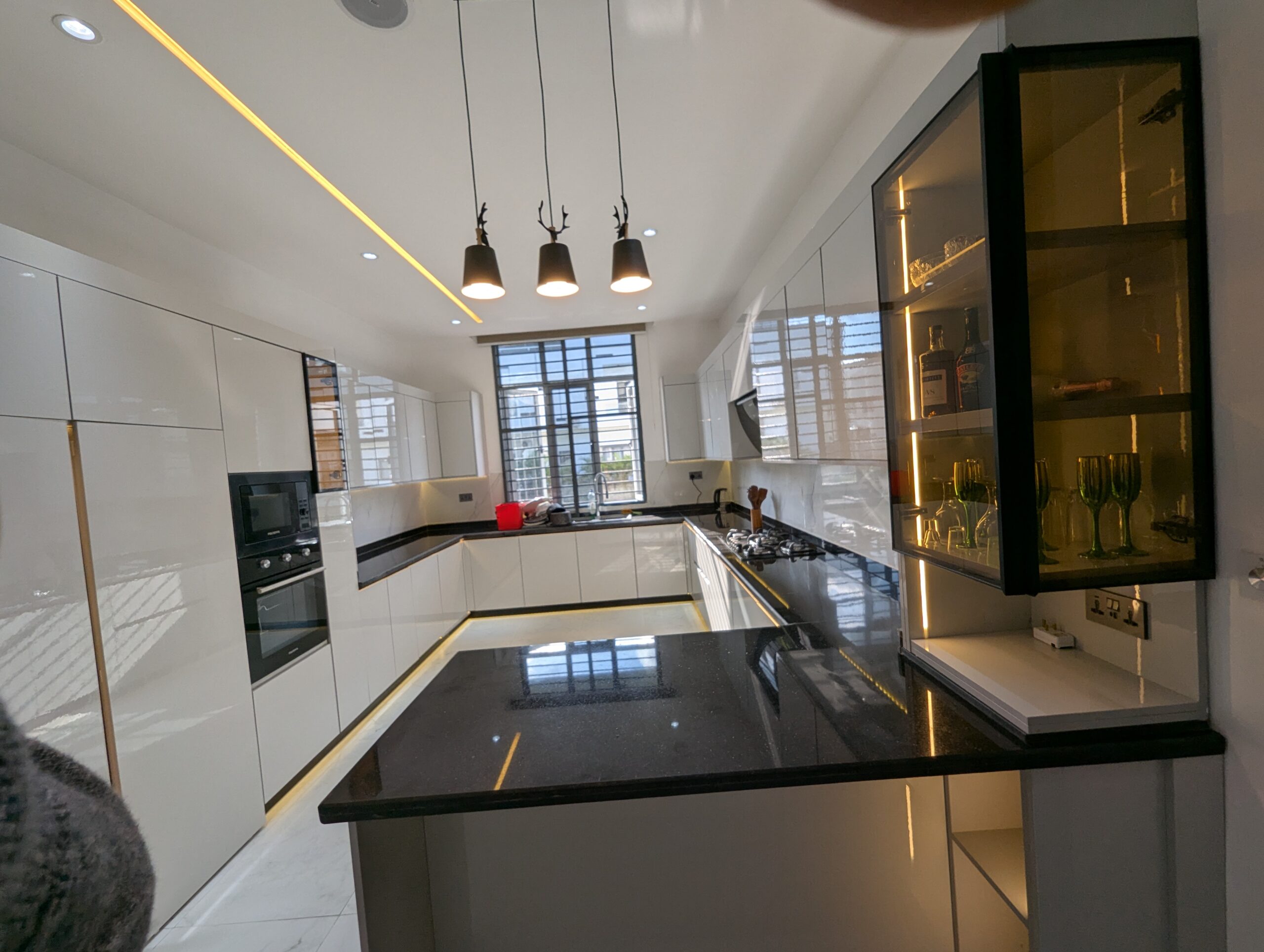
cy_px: 476
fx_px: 475
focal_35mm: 13
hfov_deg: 106.1
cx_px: 632
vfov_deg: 90.1
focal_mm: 1.95
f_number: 2.2
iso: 42
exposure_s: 1/100
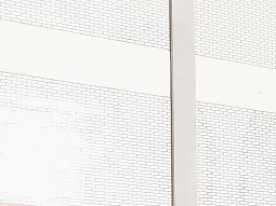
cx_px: 197
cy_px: 314
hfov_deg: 19.2
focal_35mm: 102
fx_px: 813
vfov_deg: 13.6
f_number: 1.7
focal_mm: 4.25
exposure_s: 1/2012
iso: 50
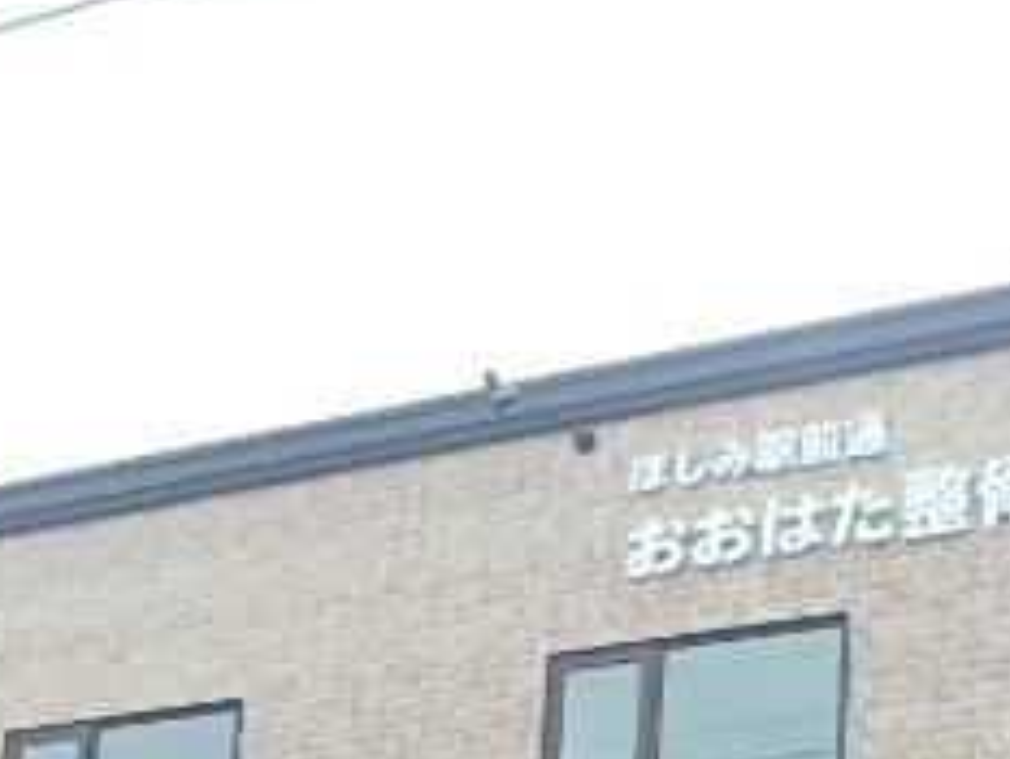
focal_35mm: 77
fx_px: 2248
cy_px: 976
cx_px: 906
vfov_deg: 17.9
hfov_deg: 24.6
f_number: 4.4
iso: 125
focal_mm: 5
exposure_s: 1/320
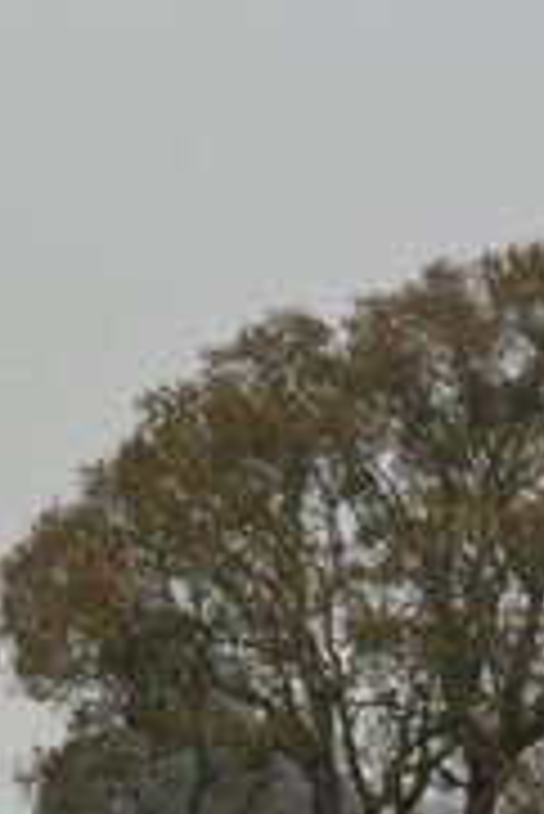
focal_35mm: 232
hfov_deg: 5.7
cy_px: 929
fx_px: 5248
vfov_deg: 8.8
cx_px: -688
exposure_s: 1/1600
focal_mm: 35
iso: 1250
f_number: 6.3
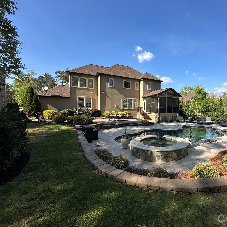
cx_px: 153
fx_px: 126
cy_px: 113
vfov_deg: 84.0
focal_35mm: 17
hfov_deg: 80.9
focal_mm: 2.22
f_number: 2.2
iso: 40
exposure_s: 1/1103
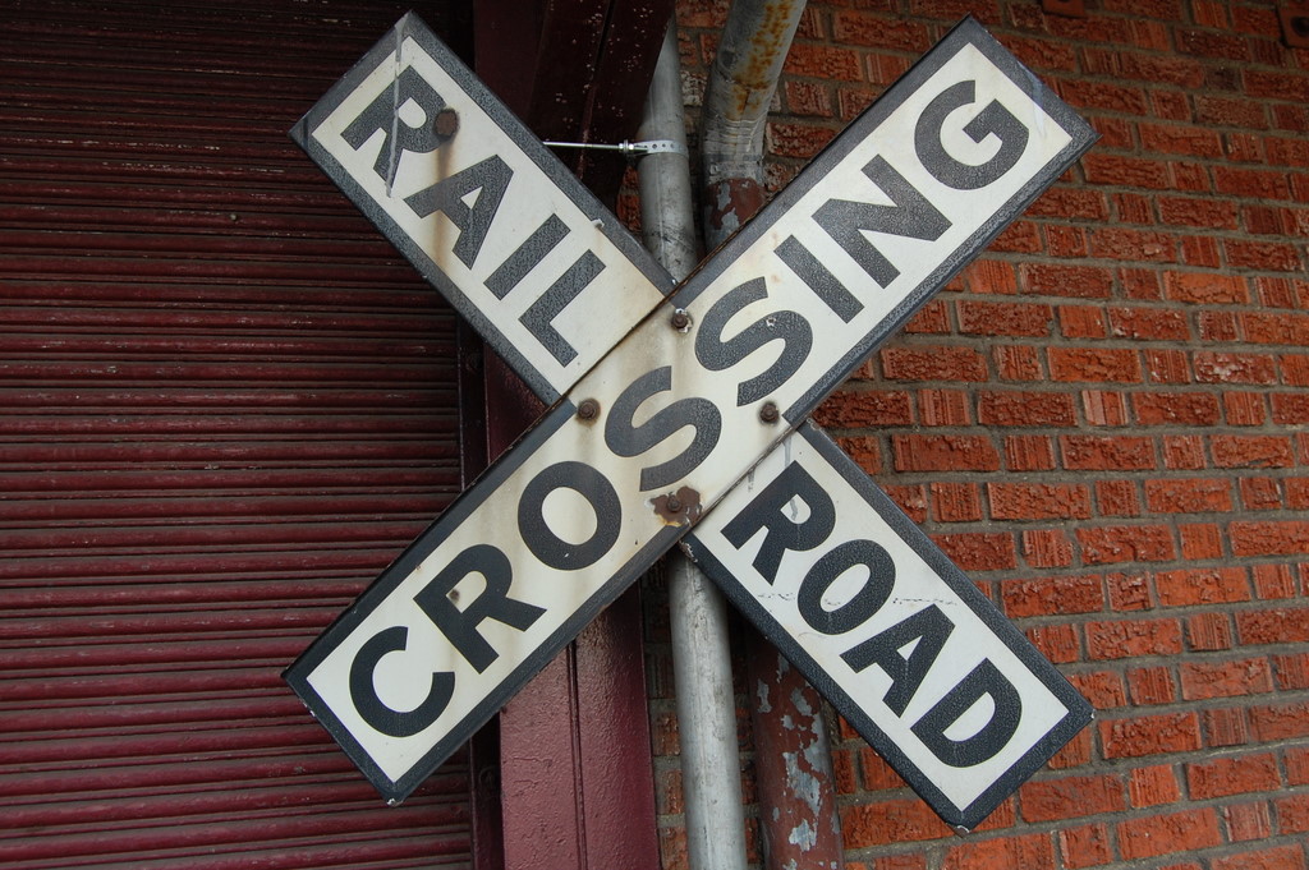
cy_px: 435
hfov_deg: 62.0
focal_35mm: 30
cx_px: 654
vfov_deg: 43.5
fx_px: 1090
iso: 360
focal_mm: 20
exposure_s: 1/125
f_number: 5.6
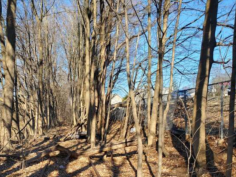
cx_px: 80
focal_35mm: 38
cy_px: 128
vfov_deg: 37.0
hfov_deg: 48.2
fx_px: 259
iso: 50
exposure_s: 1/539
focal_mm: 4.3
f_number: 2.4
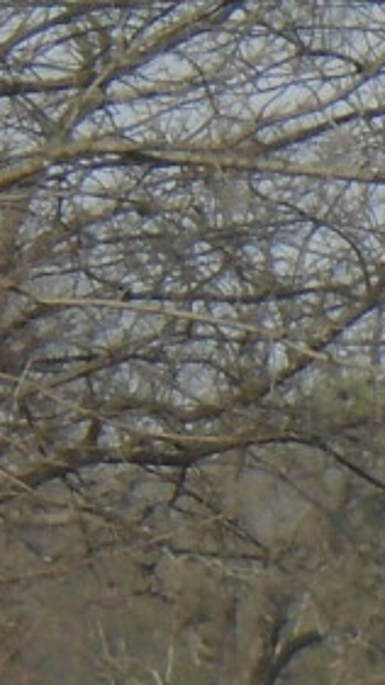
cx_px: 1876
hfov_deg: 1.8
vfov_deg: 3.2
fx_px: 12290
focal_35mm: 677
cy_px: 1433
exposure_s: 1/250
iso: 100
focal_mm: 19.3
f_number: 5.8
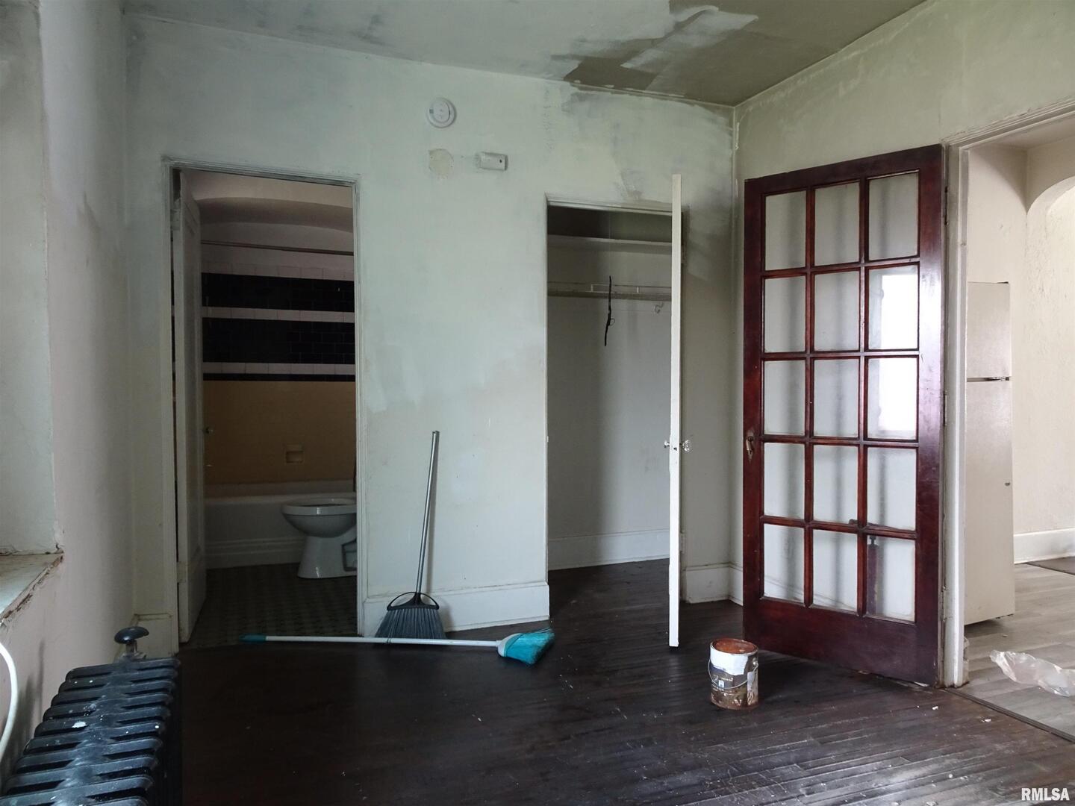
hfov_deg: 71.6
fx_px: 745
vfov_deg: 56.8
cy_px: 403
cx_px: 538
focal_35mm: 24
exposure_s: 1/25
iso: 800
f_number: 3.5
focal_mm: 4.1
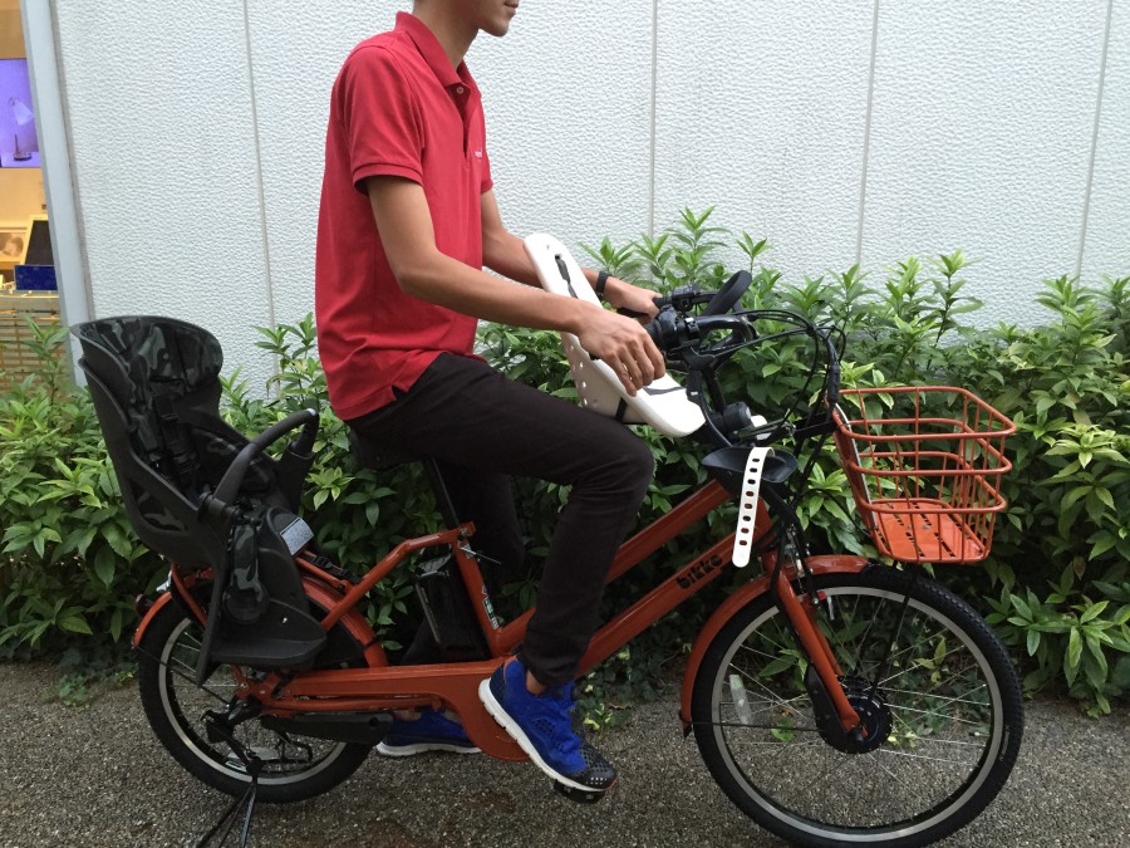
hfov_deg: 61.7
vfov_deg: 48.2
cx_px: 565
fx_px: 947
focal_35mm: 29
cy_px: 424
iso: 160
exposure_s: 1/30
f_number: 2.2
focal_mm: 4.15
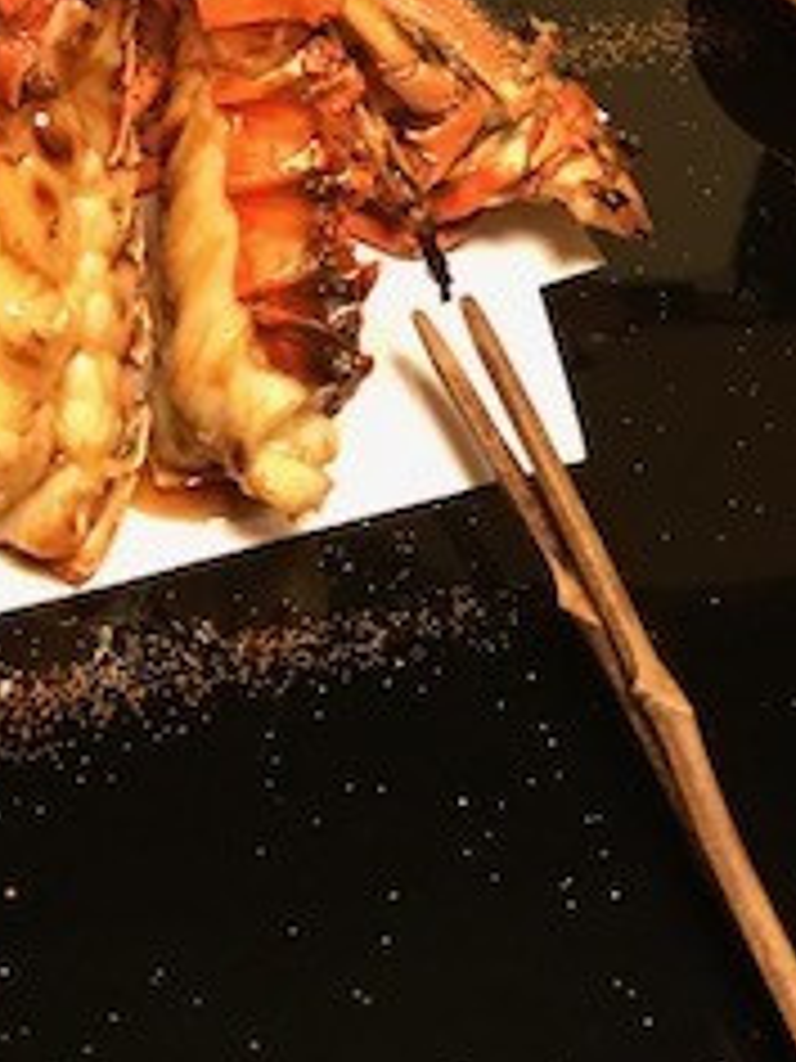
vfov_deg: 25.0
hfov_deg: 19.3
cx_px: 508
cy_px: 144
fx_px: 2330
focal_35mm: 76
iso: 80
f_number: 1.8
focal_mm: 3.99
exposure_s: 1/6
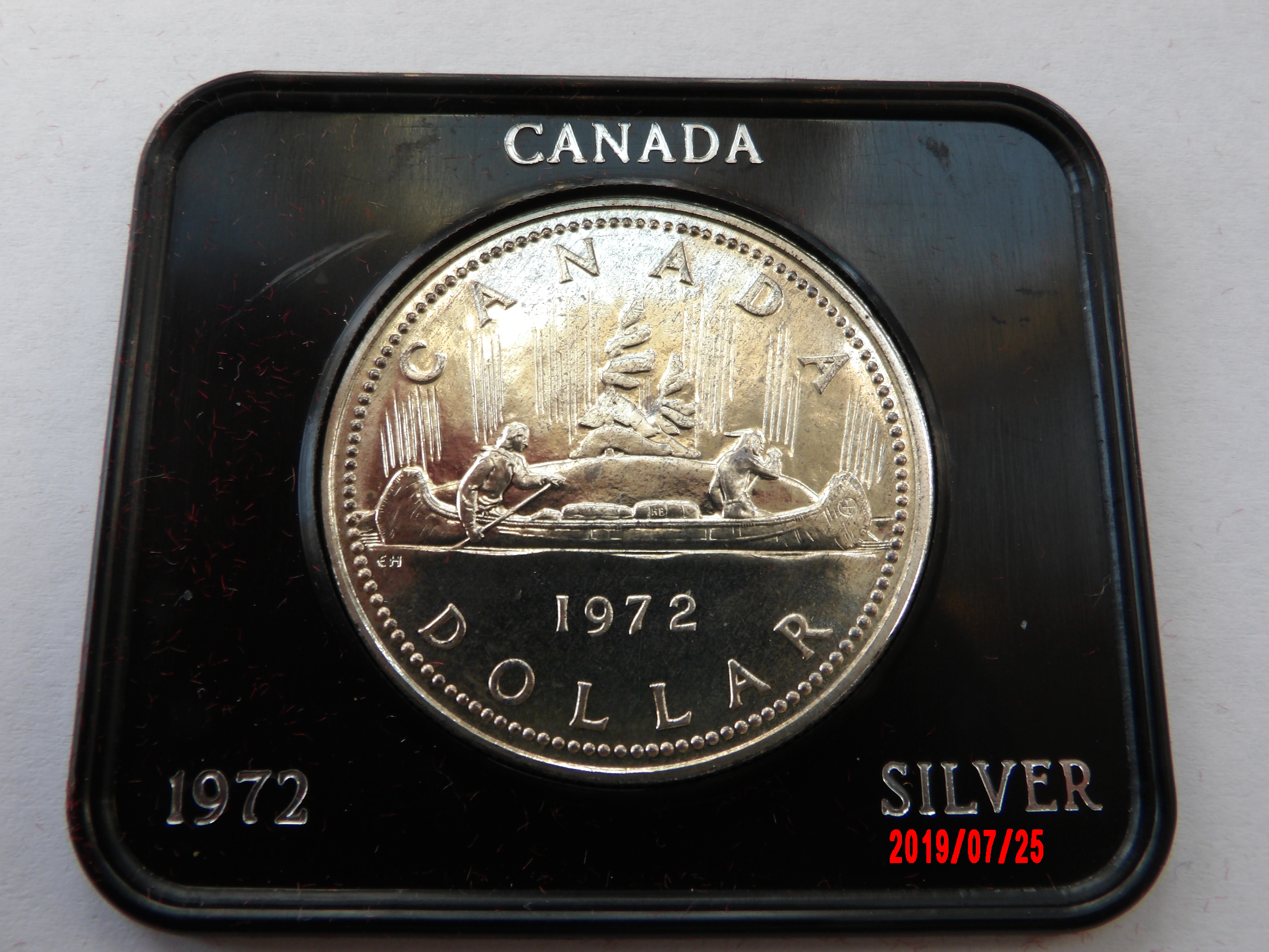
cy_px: 476
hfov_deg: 54.0
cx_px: 634
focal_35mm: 34
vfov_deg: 41.8
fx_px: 1246
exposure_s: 1/38
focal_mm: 6.2
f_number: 4.5
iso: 100
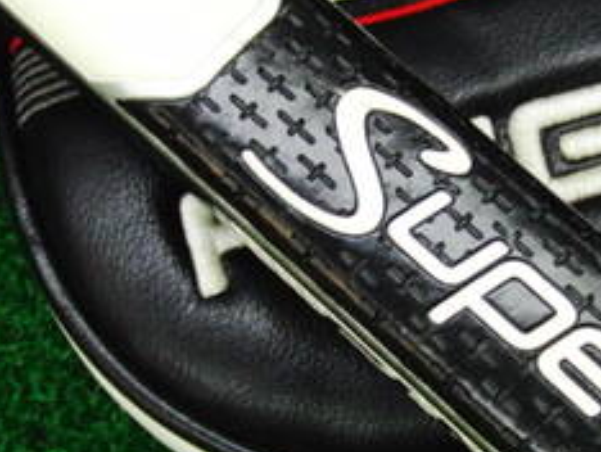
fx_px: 1755
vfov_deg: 14.7
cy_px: 239
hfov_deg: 19.3
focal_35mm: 101
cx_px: 416
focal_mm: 6.42
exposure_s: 1/60
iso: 400
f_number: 3.6
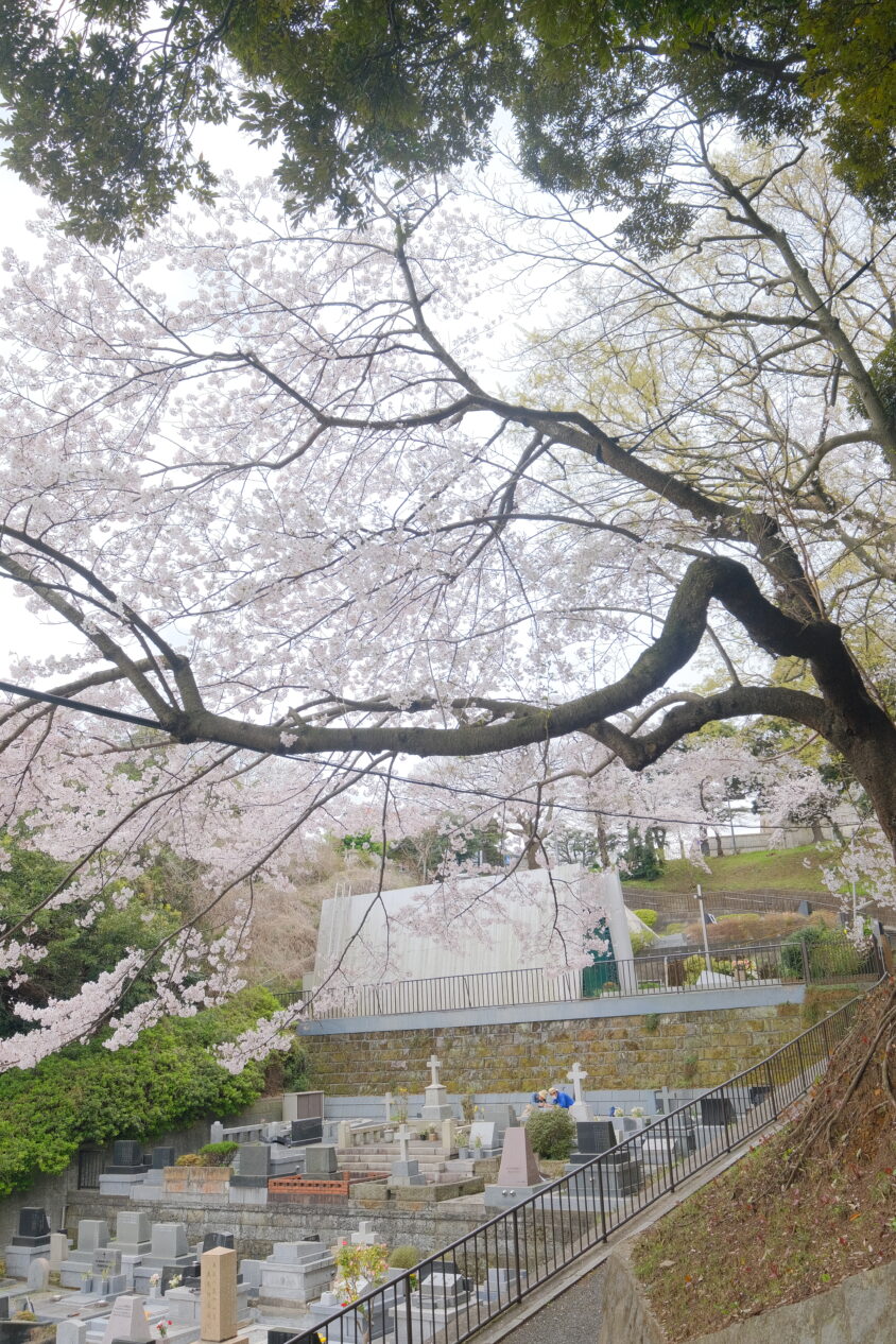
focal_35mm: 29
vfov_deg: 63.7
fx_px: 1083
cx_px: 448
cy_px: 672
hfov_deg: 45.0
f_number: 5.6
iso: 640
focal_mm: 19.1
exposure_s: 1/320
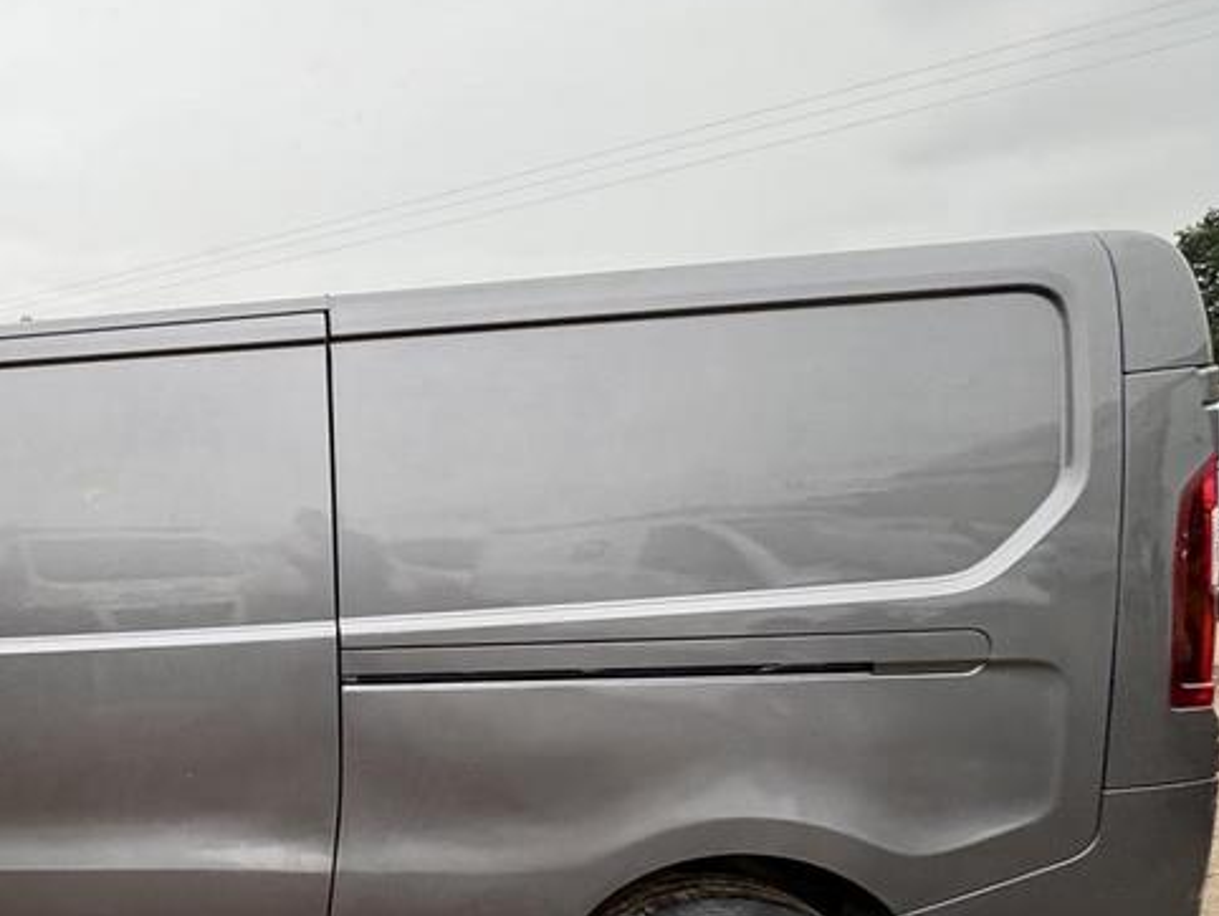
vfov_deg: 52.0
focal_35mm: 26
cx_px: 119
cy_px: 615
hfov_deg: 57.6
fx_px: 916
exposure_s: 1/135
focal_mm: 2.22
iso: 40
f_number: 2.2
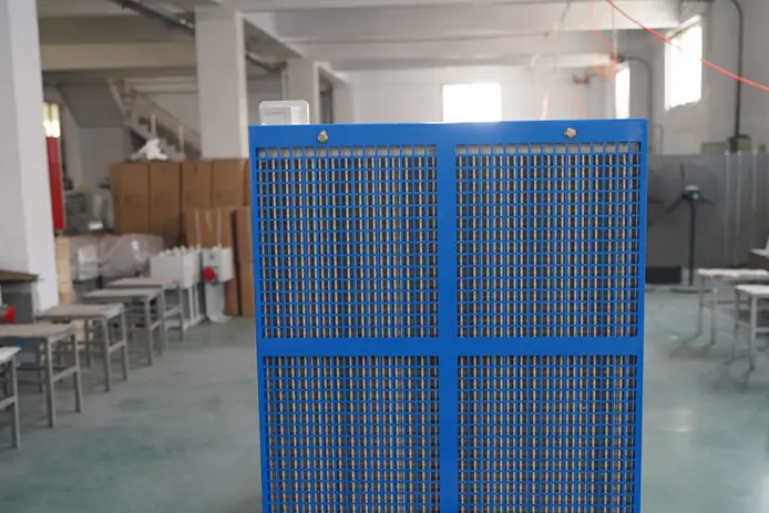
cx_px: 402
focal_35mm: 48
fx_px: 1025
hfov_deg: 41.1
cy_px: 330
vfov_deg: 28.0
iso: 500
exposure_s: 1/80
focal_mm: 37
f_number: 2.8
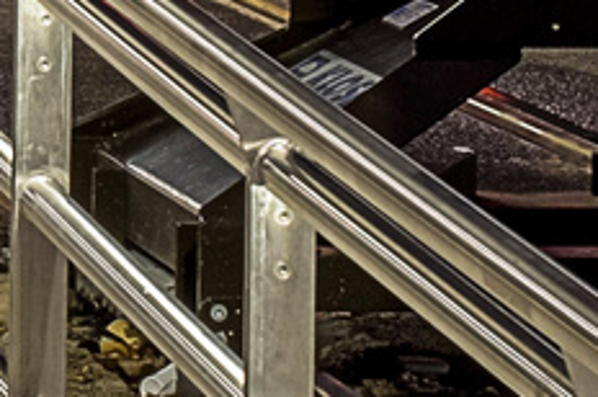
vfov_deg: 3.3
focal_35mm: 413
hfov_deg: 4.8
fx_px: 6851
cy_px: -333
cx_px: -1227
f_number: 13
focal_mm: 39
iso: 200
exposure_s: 4.5
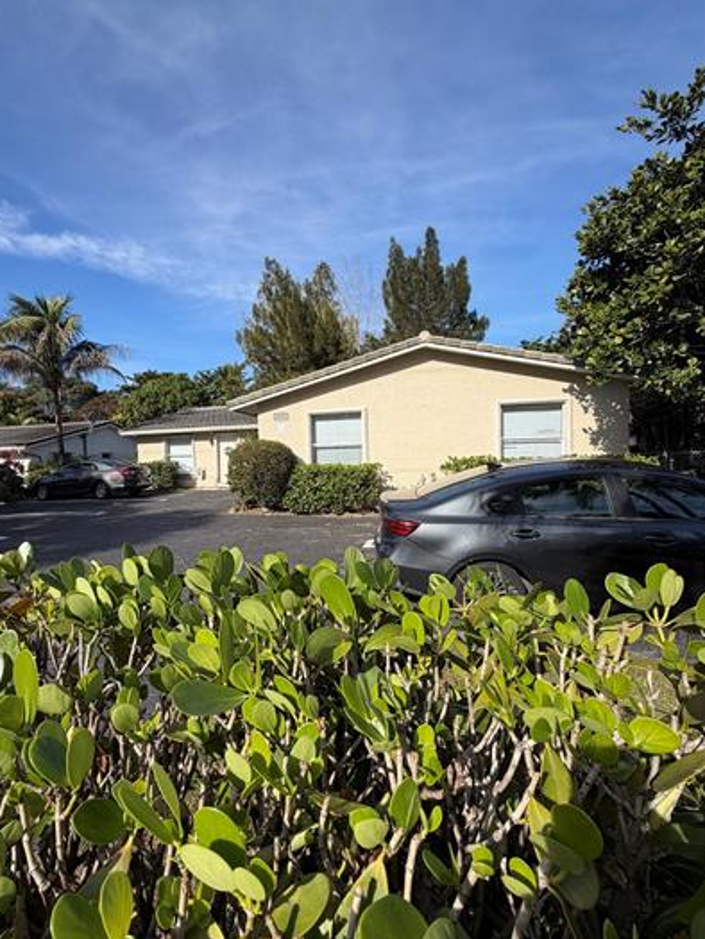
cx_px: 304
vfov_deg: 94.5
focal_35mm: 16
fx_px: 434
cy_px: 478
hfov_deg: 77.7
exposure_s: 1/770
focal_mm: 2.22
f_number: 2.2
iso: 25
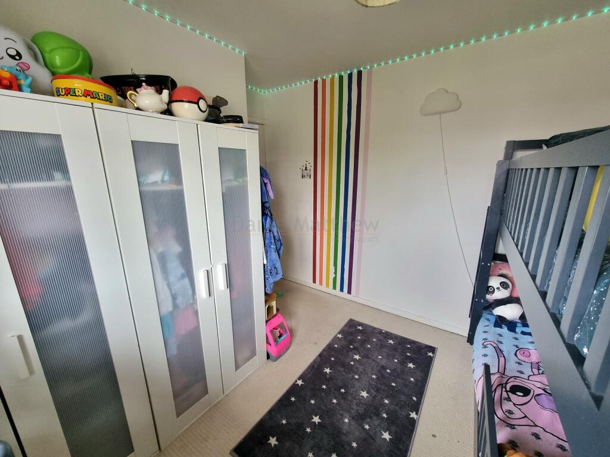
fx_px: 229
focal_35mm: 13
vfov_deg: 89.9
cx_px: 305
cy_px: 228
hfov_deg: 106.2
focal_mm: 2.2
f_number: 2.2
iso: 200
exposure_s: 1/50
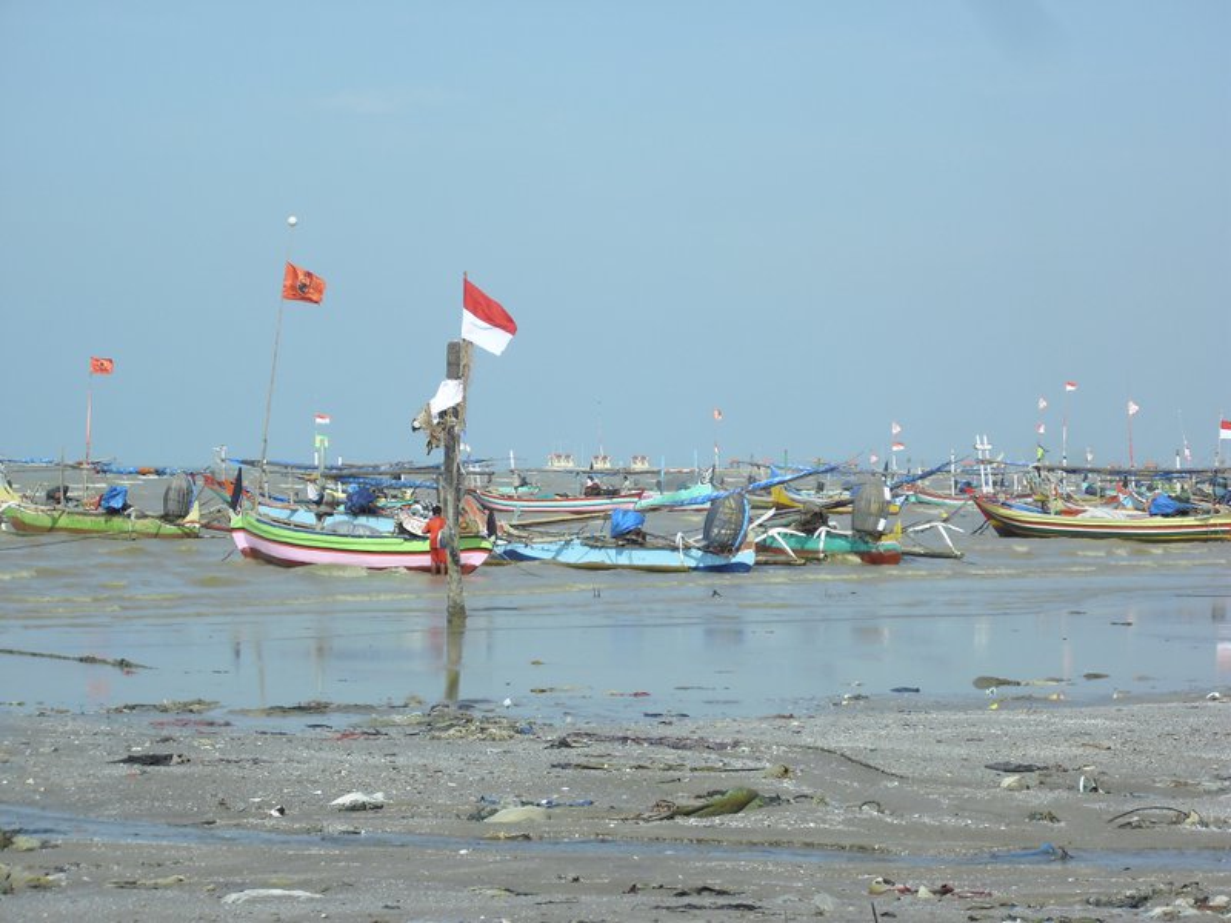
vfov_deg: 13.1
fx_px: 4018
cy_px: 462
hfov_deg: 17.4
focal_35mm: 113
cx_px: 616
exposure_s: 1/800
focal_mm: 18.6
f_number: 5.2
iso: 100
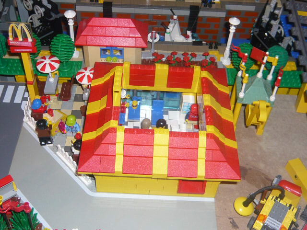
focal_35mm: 44
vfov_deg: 32.9
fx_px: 390
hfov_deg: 42.9
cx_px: 154
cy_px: 115
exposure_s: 1/30
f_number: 2.8
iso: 100
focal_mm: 4.6
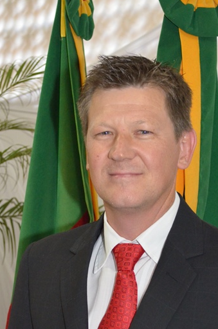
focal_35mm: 89
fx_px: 812
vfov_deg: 22.8
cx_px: 137
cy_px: 230
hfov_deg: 15.3
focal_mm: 38
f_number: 5
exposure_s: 1/60
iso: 3200
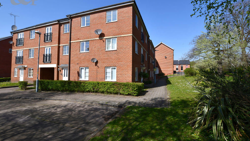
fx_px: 106
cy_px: 69
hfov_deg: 99.4
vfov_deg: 67.1
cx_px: 125
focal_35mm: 16
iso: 100
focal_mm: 10
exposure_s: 1/250
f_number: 8
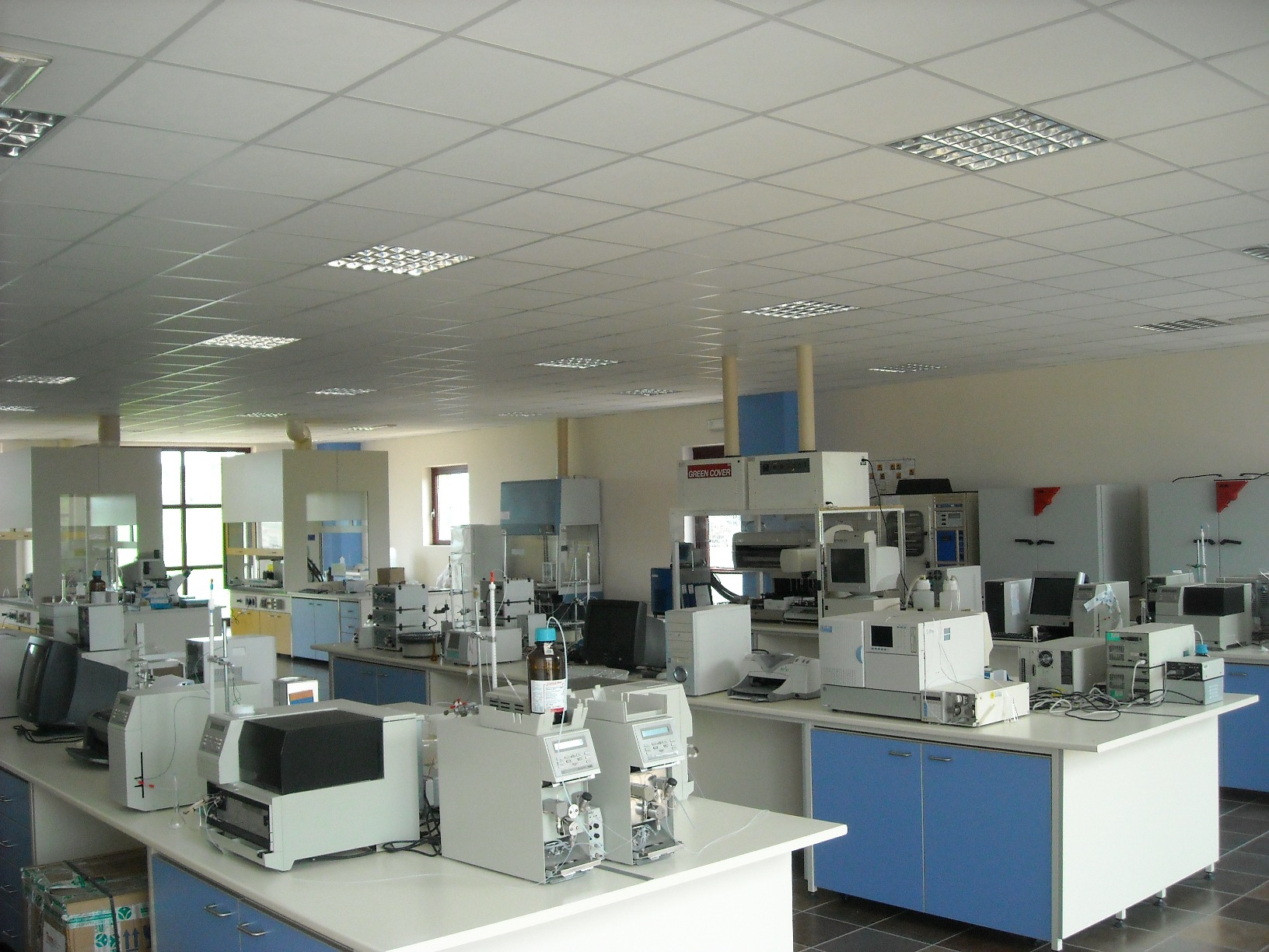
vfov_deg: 40.7
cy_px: 476
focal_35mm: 35
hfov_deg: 52.6
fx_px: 1283
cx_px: 634
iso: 237
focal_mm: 5.7
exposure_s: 1/250
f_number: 2.8
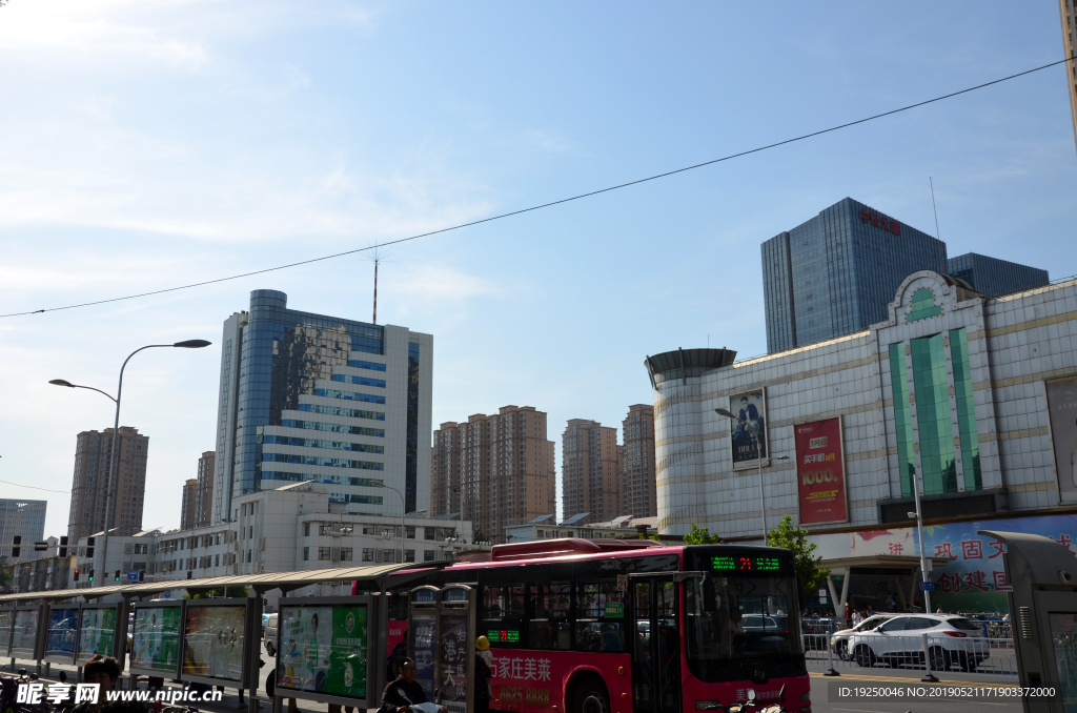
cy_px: 356
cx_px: 538
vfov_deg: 36.7
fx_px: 1075
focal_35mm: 36
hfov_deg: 53.2
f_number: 9
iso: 100
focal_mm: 24
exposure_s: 1/320
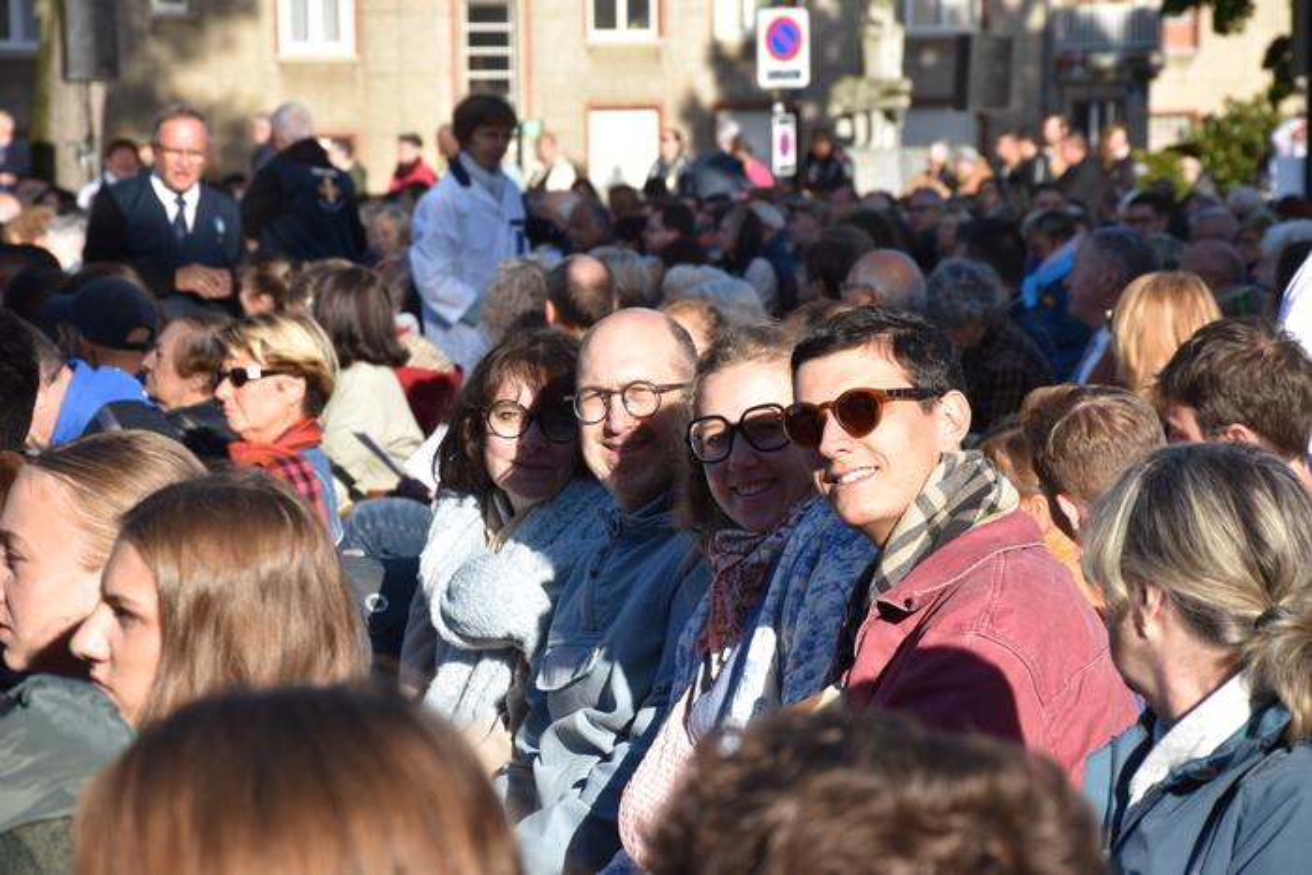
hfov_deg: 15.2
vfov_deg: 10.2
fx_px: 4921
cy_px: 438
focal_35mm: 135
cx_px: 656
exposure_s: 1/320
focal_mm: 90
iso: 200
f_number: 9
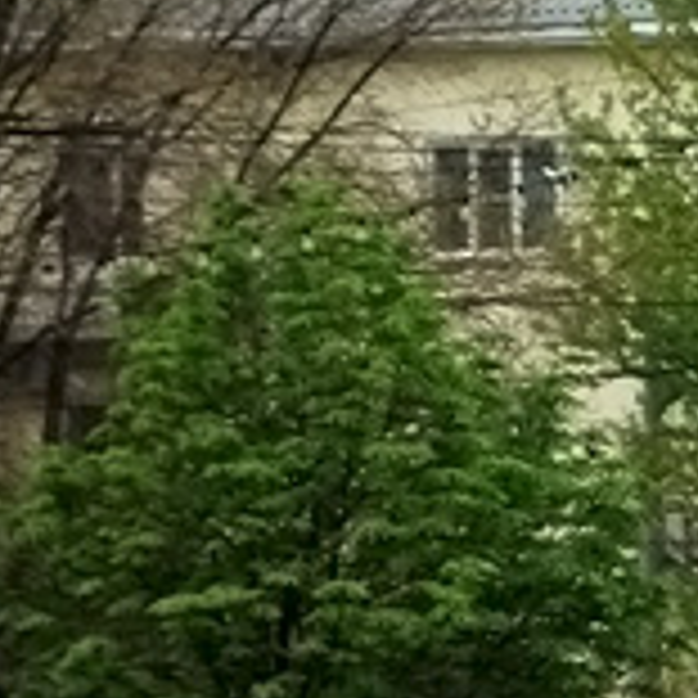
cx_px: 2607
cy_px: 648
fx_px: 15057
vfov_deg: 2.7
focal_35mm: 660
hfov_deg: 2.6
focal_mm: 37.1
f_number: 4.9
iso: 200
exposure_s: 1/500
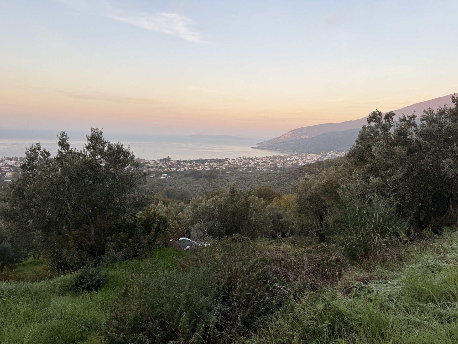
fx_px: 318
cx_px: 229
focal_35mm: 24
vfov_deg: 56.8
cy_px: 172
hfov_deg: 71.6
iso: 80
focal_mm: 6.76
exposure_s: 1/464
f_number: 1.78
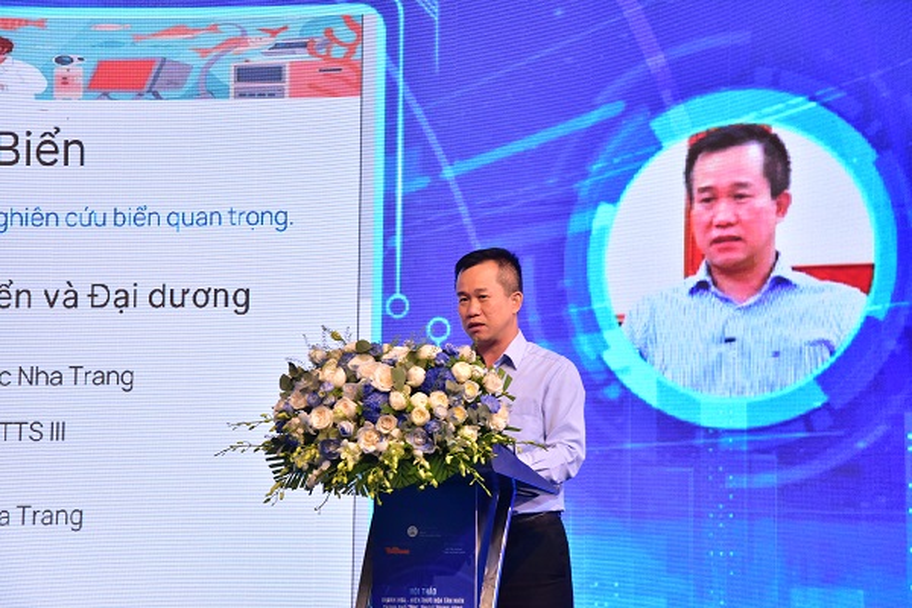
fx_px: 3040
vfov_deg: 11.4
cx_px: 456
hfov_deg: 17.1
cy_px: 304
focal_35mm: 120
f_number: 9
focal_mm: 120
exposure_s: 1/160
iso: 3200
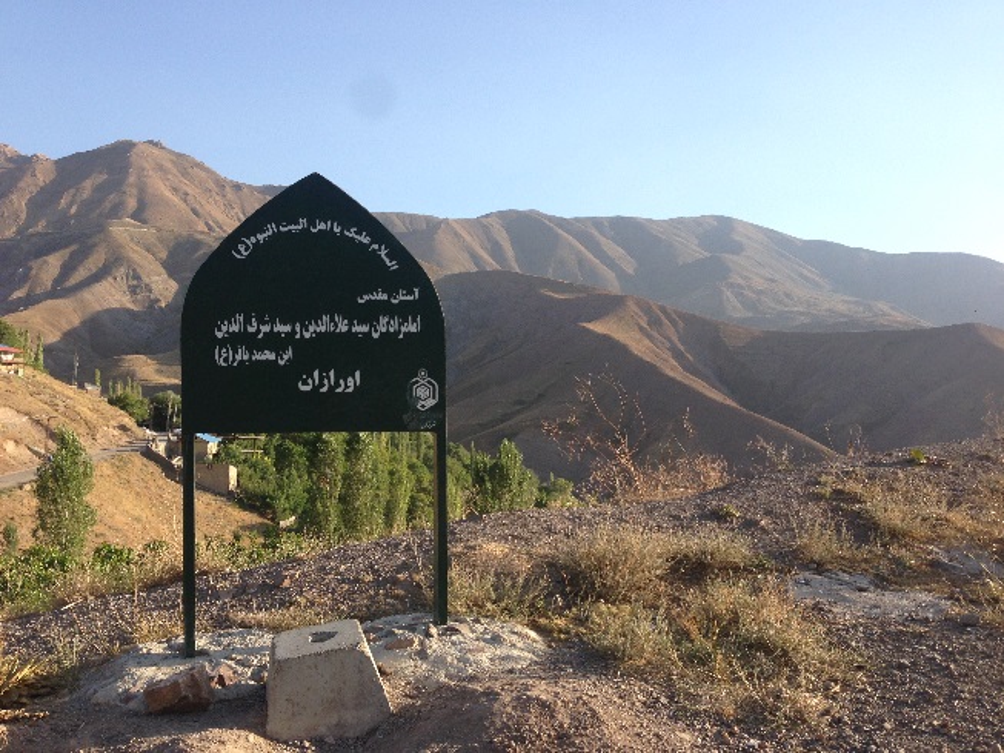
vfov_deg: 43.0
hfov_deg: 55.3
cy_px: 376
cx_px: 502
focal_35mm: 33
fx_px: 957
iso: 50
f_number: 2.4
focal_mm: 4.12
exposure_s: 1/742
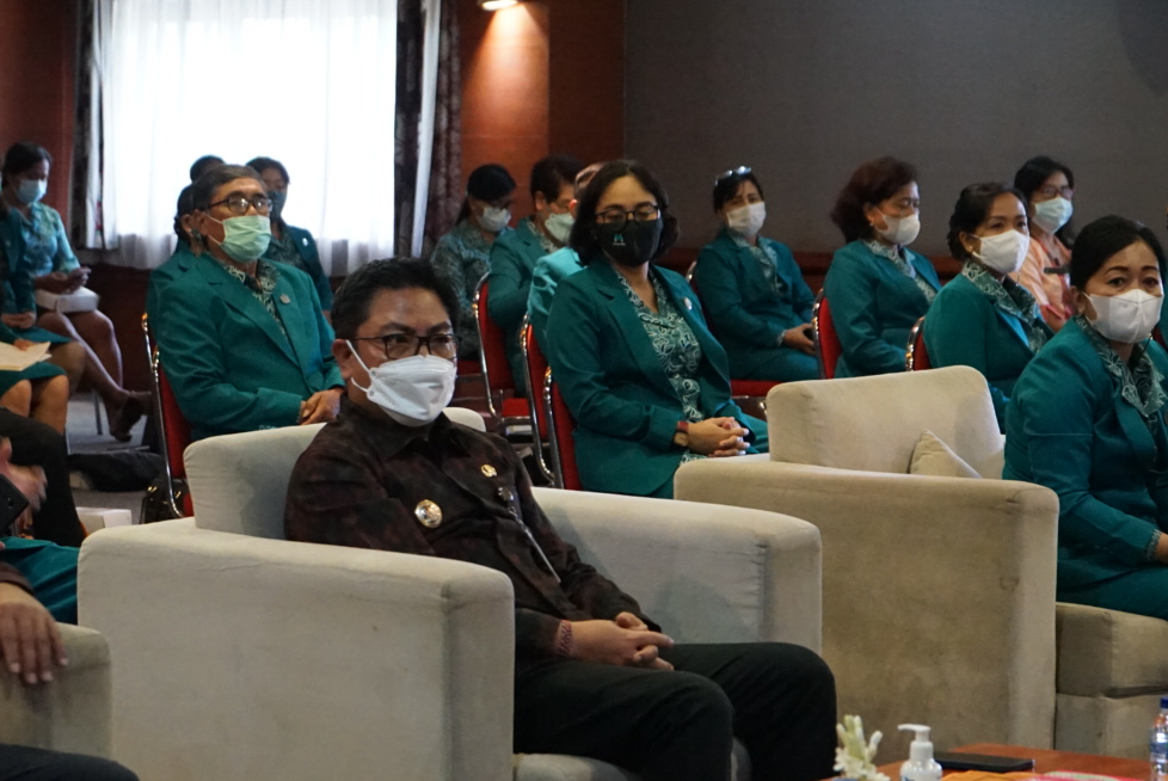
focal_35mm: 109
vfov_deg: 12.6
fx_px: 3540
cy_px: 576
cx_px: 445
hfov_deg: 18.7
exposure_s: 1/80
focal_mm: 66
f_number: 5.6
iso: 6400
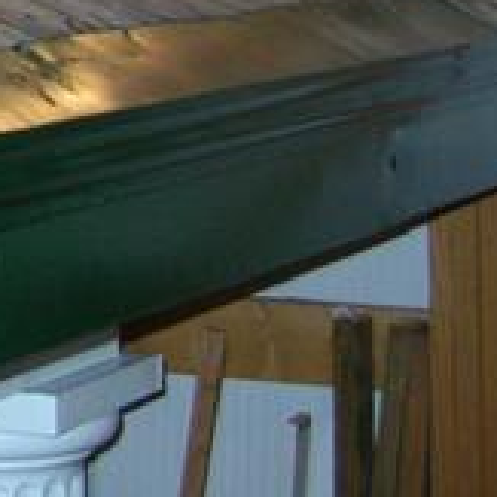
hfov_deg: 9.7
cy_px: -99
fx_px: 2599
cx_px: -701
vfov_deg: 10.7
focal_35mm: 160
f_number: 2.7
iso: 100
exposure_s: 1/60.1
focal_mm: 6.2
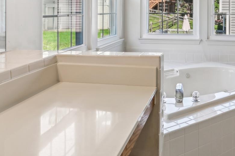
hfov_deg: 50.9
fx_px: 241
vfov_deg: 34.1
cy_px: 19
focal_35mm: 37
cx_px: 159
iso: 100
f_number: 8
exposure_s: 1/50
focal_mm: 14
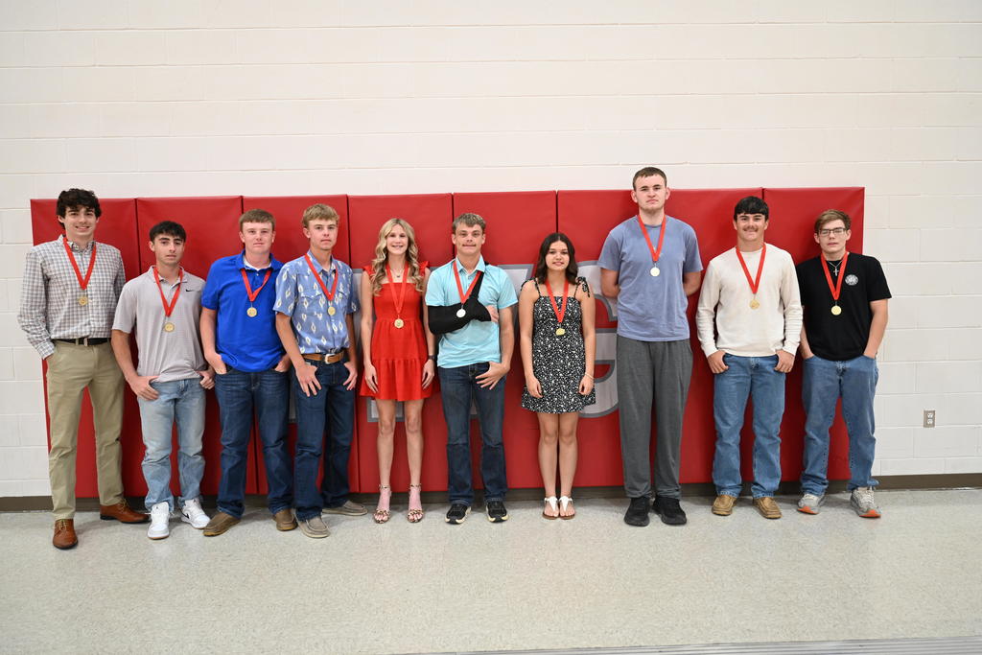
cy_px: 328
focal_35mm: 27
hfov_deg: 67.4
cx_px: 491
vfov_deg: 47.9
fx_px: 737
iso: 800
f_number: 2.8
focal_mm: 27
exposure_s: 1/125
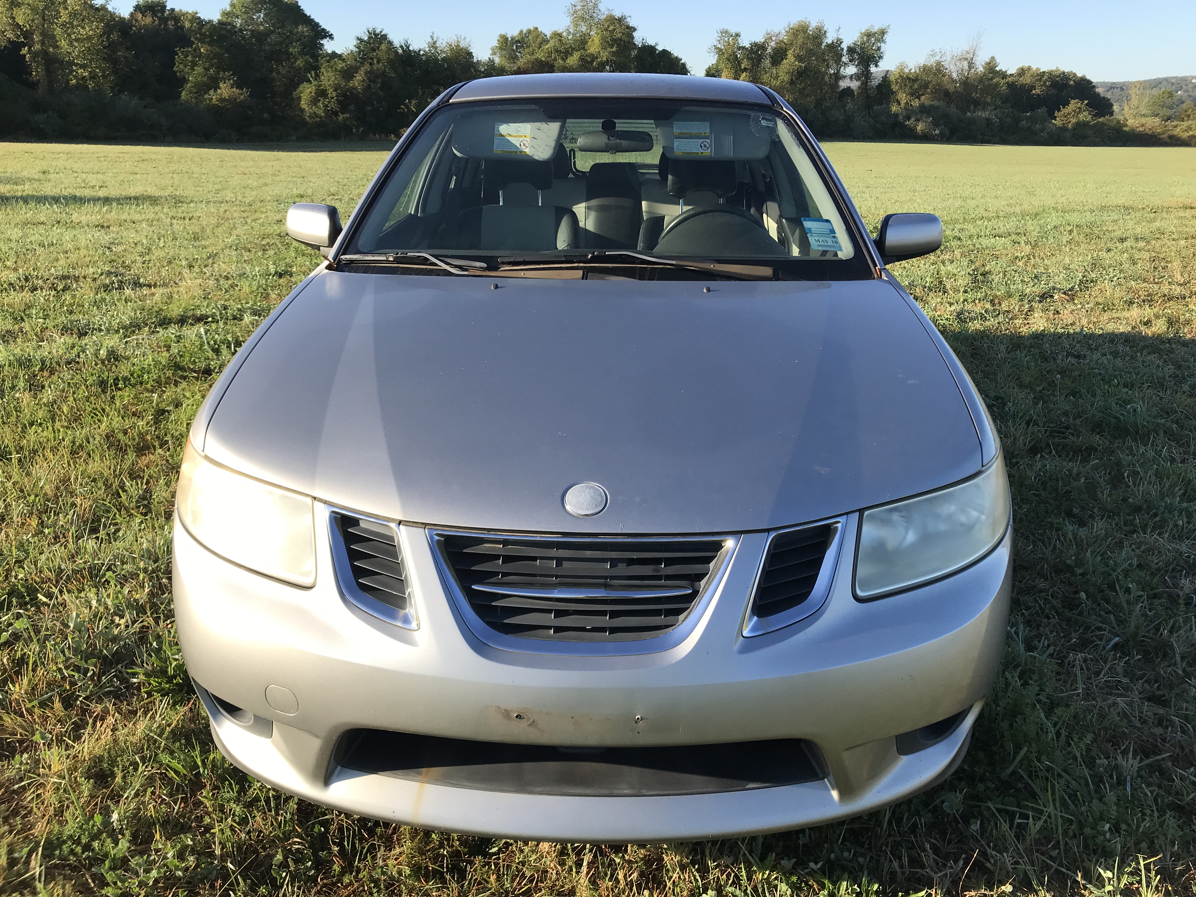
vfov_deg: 49.7
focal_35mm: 28
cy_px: 448
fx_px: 967
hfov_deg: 63.4
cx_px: 598
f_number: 1.8
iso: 20
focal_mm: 3.99
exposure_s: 1/1114
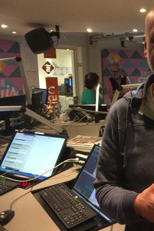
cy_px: 116
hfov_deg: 31.0
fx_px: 263
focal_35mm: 41
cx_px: 142
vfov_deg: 47.4
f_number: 2.2
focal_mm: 4.15
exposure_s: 1/17
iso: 200
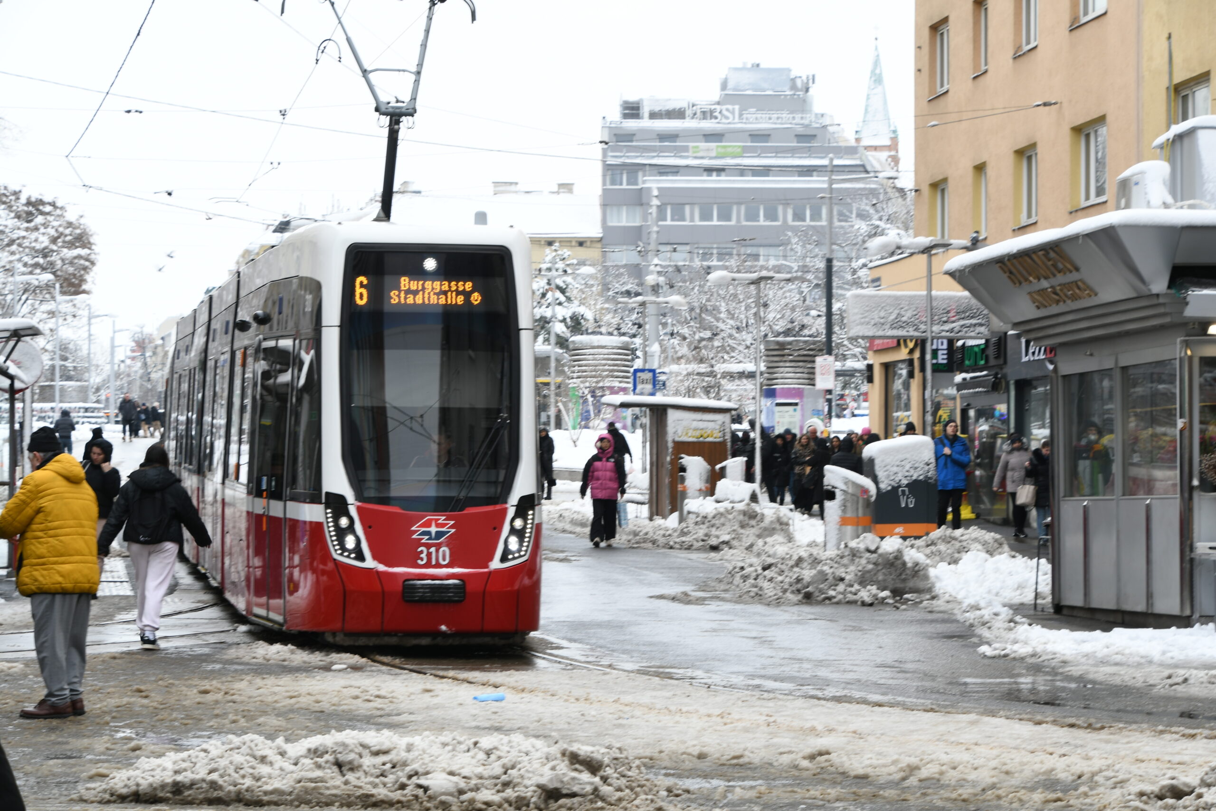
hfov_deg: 21.0
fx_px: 3276
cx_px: 608
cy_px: 406
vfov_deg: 14.1
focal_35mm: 97
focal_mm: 65
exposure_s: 1/50
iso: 100
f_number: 10
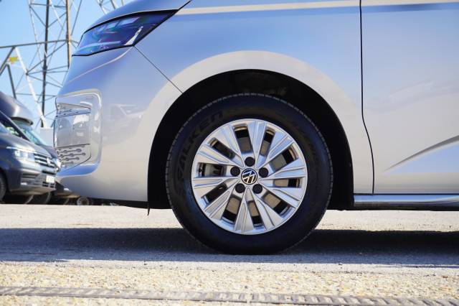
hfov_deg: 34.2
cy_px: 153
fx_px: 745
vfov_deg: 23.2
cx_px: 230
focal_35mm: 58
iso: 100
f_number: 7.1
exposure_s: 1/80
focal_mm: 39
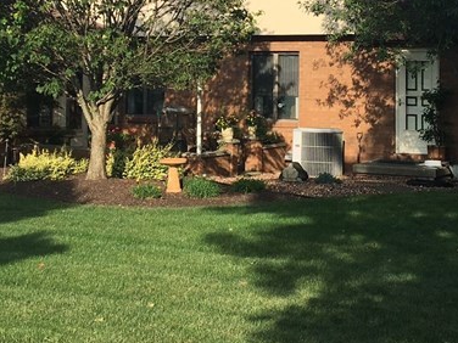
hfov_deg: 24.7
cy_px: 39
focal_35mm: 79
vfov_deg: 18.4
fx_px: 1045
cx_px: 212
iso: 25
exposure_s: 1/1282
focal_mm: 4.15
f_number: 2.2
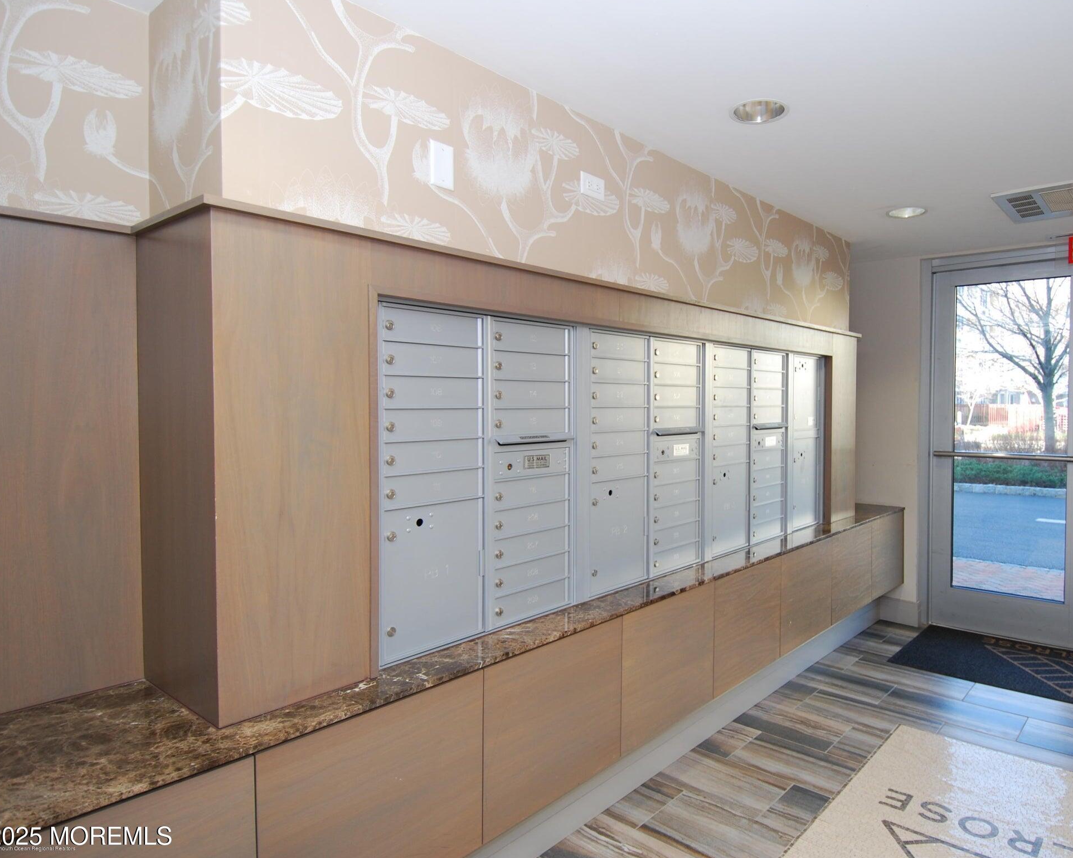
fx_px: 667
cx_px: 633
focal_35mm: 21
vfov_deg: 65.5
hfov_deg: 76.9
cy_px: 431
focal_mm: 12
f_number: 4
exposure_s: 1/60
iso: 200
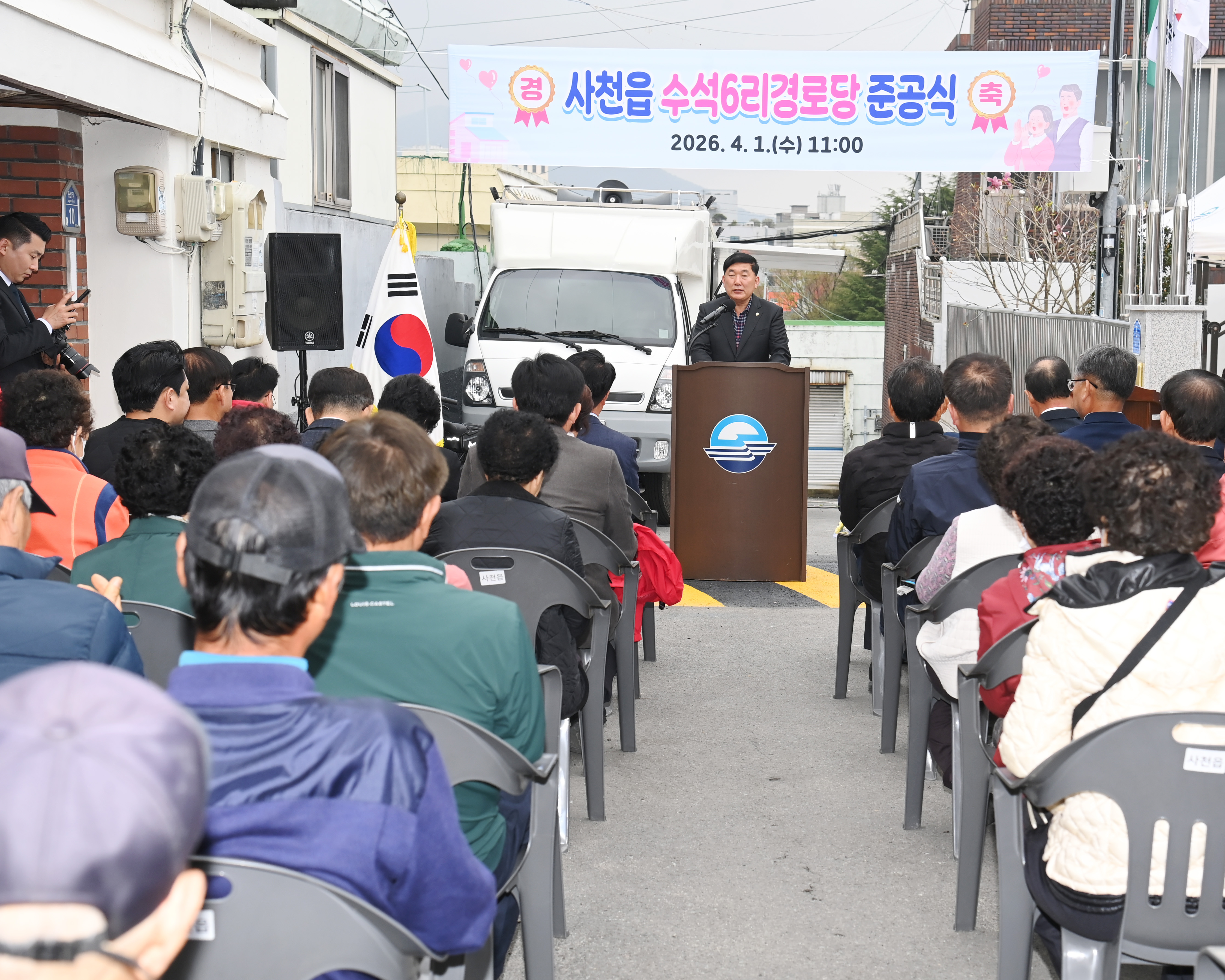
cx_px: 747
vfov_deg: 23.8
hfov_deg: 29.5
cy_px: 481
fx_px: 2320
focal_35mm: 64
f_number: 6.3
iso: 400
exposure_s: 1/250
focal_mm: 55
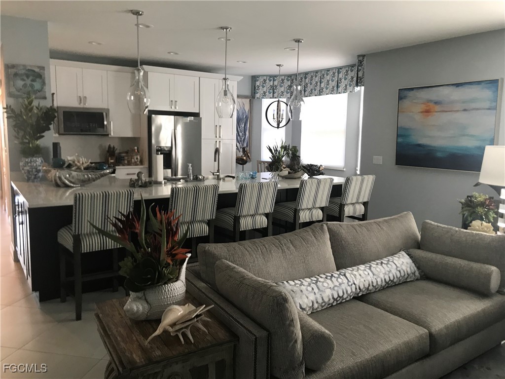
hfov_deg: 63.4
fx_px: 408
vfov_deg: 49.7
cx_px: 252
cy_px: 190
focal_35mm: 28
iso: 40
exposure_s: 1/20
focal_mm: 3.99
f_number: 1.8
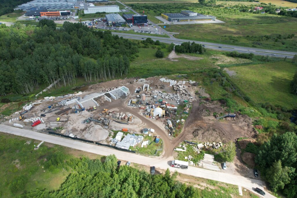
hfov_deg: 78.6
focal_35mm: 22
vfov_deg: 57.2
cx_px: 148
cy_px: 99
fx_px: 182
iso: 120
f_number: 2.8
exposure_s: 1/1250
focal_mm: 8.38
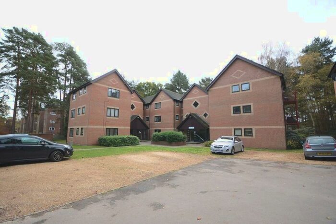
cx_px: 168
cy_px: 112
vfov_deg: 77.4
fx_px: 140
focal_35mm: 15
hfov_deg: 100.4
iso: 180
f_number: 4
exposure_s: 1/100
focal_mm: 10
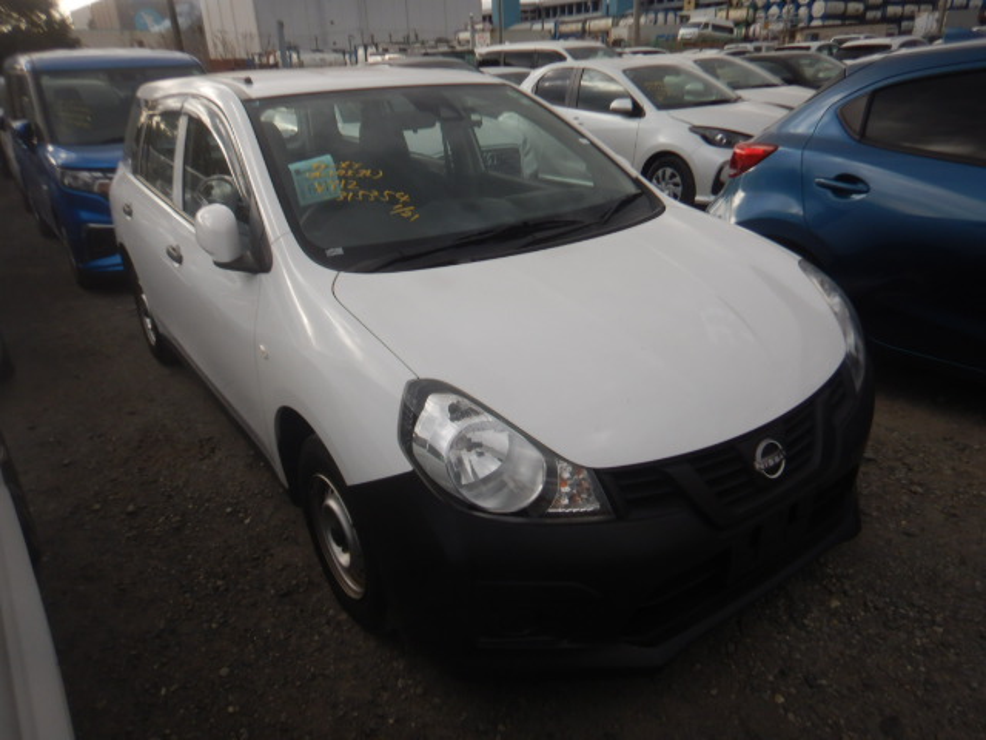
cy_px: 370
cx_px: 493
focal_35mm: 24
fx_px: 684
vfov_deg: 56.8
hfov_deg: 71.6
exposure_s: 1/250
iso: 125
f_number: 2.8
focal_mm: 4.3
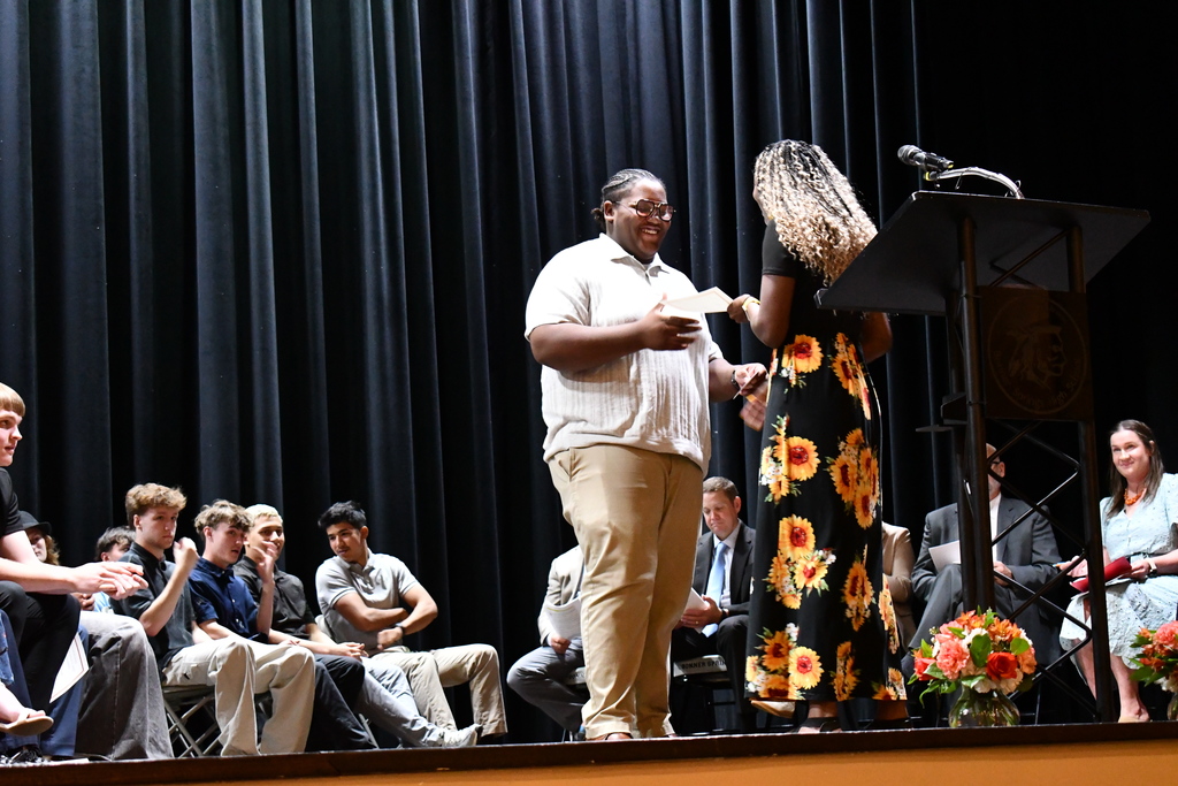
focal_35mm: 72
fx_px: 2356
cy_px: 393
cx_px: 589
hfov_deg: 28.1
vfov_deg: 18.9
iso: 7200
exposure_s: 1/60
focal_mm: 48
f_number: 5.3
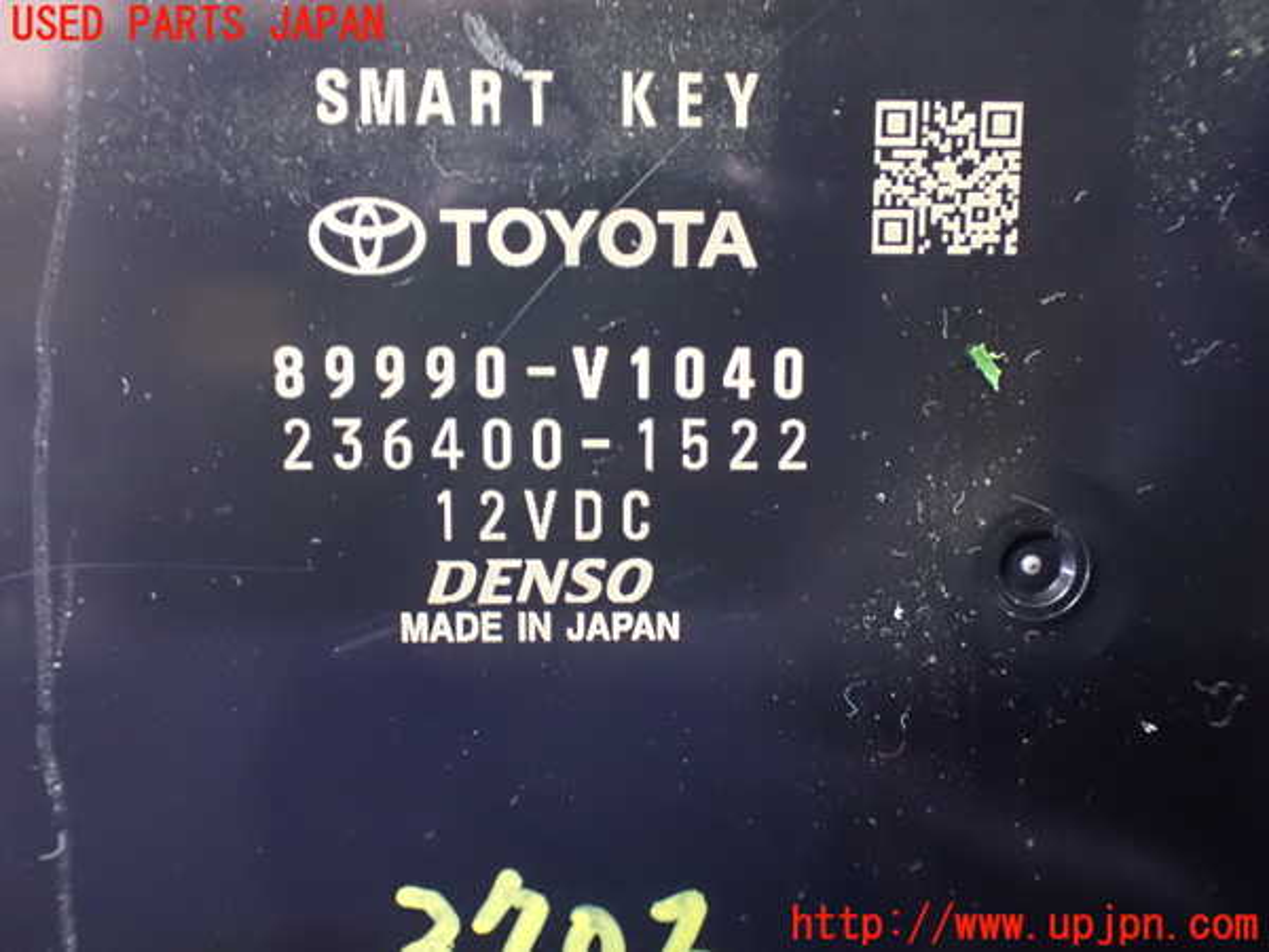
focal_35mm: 32
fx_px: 1173
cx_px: 634
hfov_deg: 56.8
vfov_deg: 44.2
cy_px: 476
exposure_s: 1/25
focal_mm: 5.79
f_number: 2.4
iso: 1600
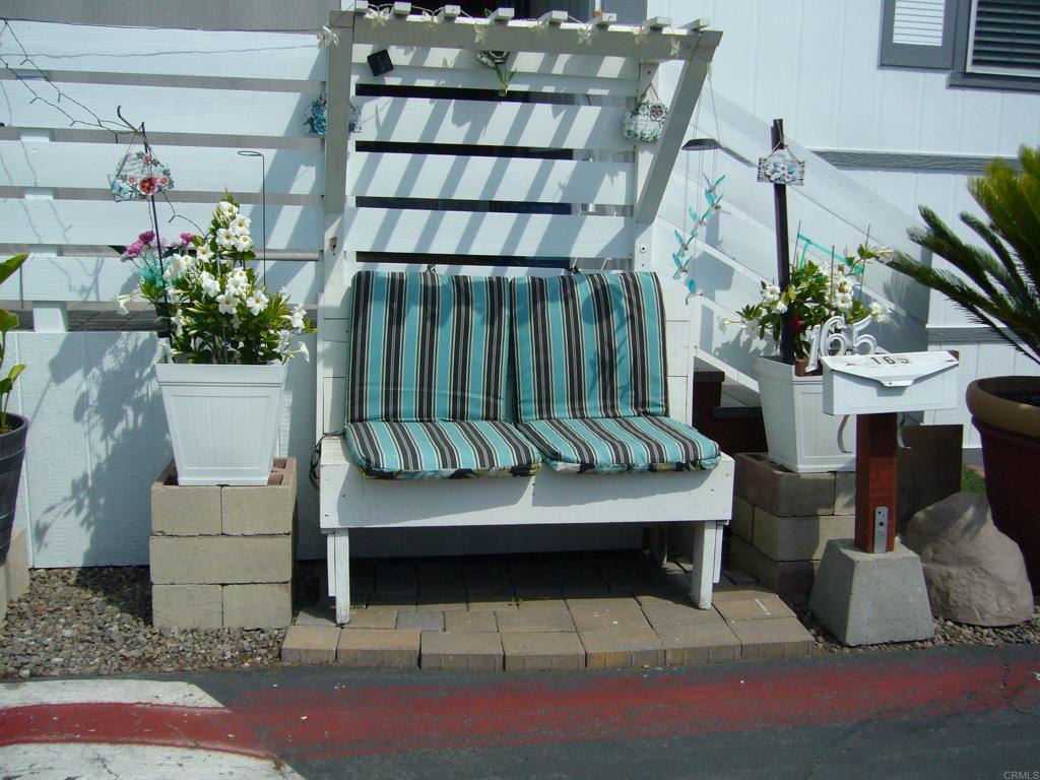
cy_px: 390
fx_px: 1052
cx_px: 520
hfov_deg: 52.6
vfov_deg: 40.7
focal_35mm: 35
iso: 100
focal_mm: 5.8
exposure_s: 1/640
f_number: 5.6
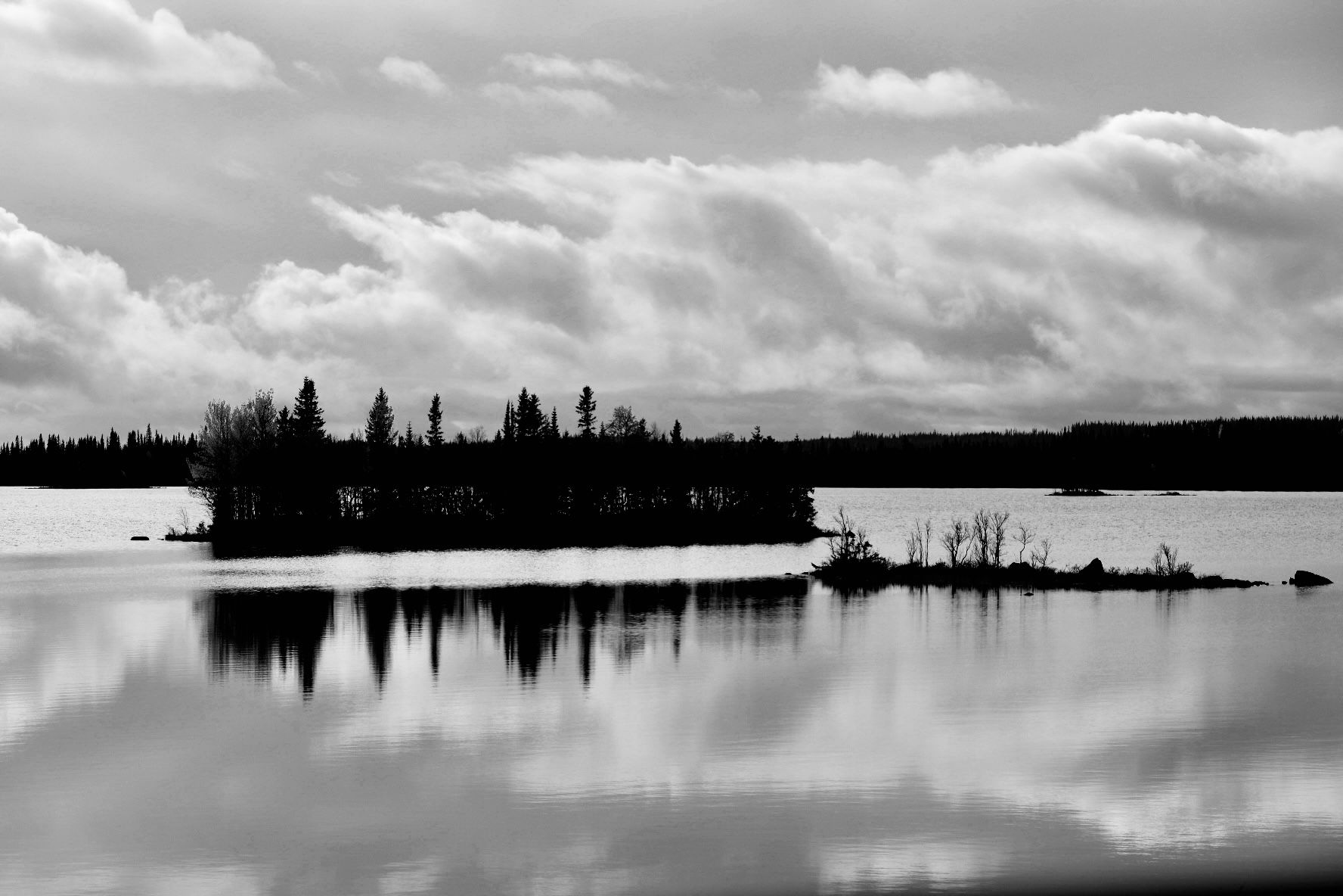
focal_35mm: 105
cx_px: 672
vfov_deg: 13.0
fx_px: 3917
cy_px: 448
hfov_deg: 19.5
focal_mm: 70.2
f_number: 7.1
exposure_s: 1/400
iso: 160
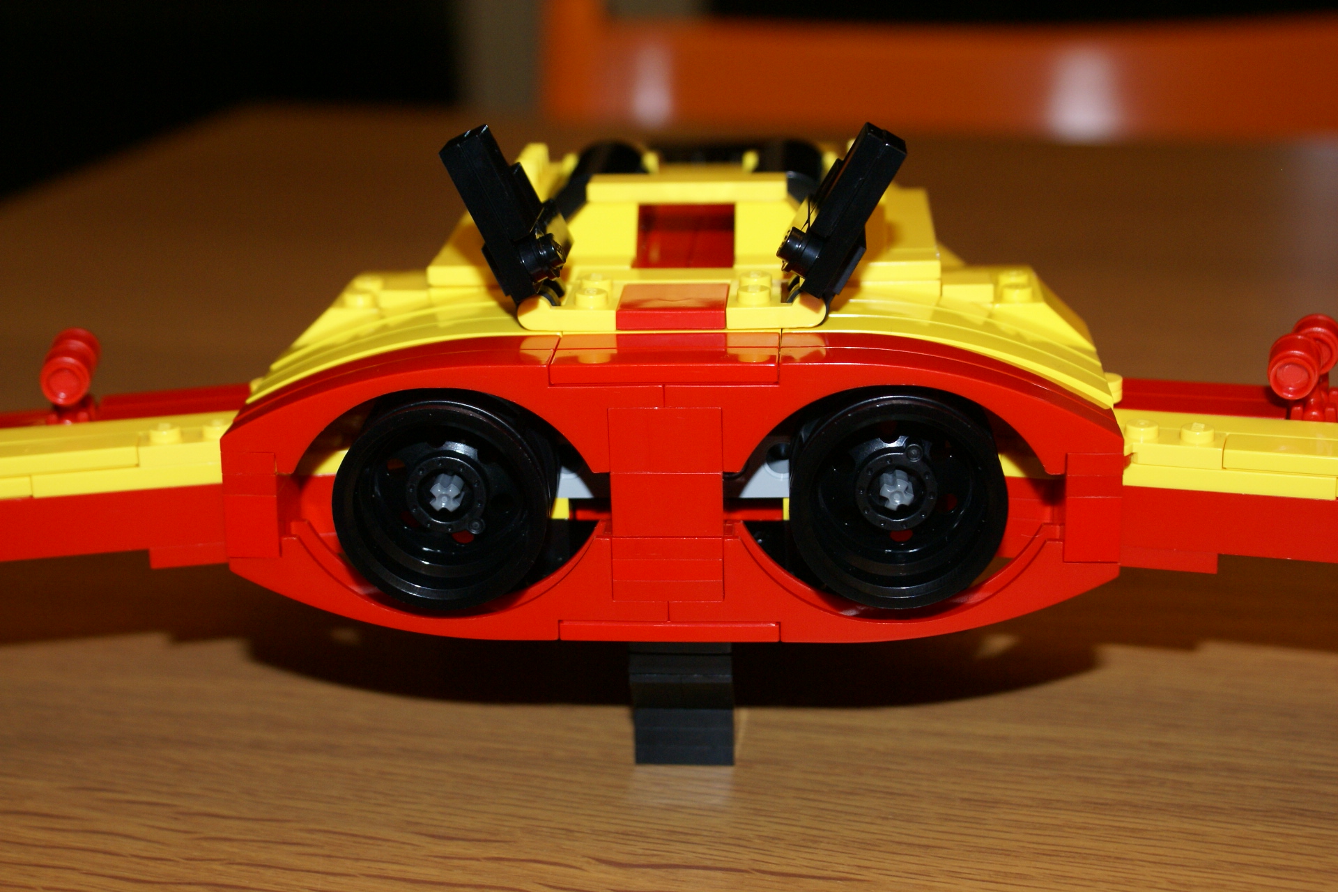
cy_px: 446
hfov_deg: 33.4
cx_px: 669
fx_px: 2230
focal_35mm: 60
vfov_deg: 22.6
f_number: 5.6
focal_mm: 40
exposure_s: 1/60
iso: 400
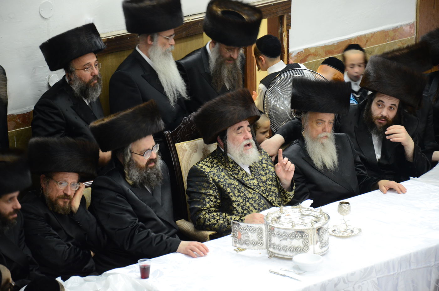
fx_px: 1916
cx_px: 220
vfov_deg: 8.7
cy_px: 146
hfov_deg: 13.1
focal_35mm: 158
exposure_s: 1/25
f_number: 5.6
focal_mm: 105
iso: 1250
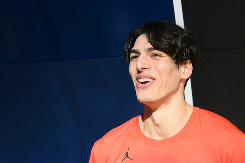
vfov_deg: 18.2
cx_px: 122
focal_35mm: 75
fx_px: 510
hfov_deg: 27.0
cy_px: 82
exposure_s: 1/80
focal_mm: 50
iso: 22800
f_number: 8
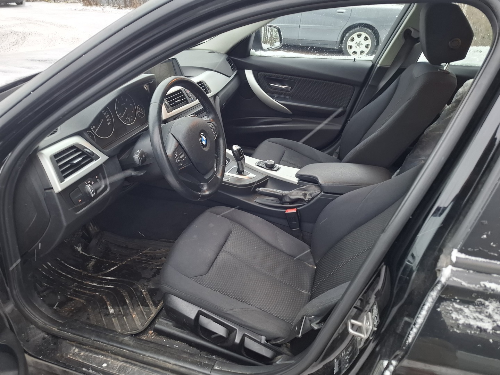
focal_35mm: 23
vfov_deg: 58.9
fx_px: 332
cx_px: 250
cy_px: 188
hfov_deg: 73.9
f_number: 1.8
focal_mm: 5.54
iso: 320
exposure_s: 1/33
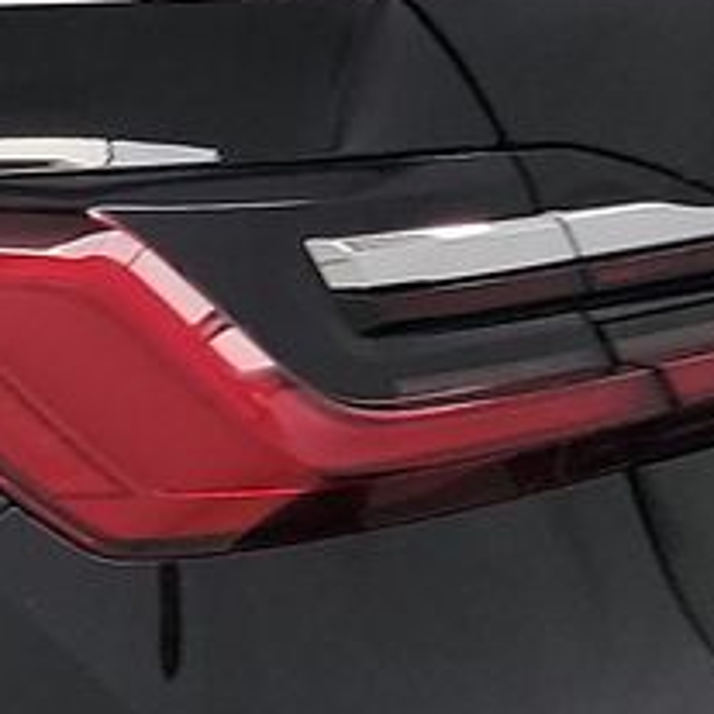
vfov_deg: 10.7
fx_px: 3827
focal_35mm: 164
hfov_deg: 9.9
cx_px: -697
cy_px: 310
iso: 209
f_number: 1.8
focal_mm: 6.7
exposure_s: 1/59
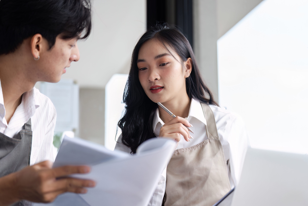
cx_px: 154
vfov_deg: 19.5
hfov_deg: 28.8
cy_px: 103
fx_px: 599
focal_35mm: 70
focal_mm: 70
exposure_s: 1/320
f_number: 2.8
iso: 100
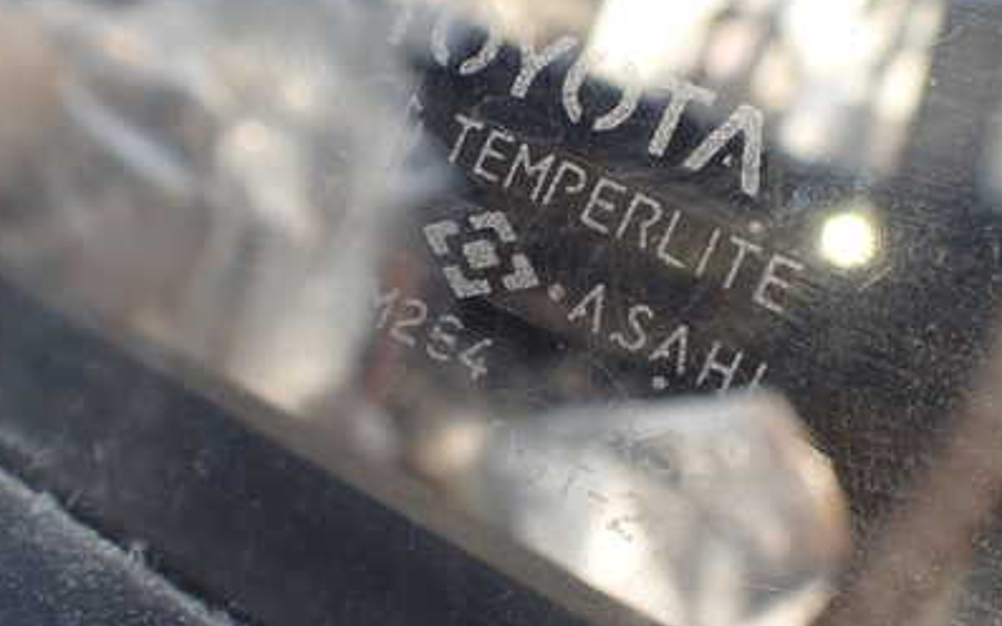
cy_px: 270
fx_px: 1311
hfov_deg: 41.8
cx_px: 558
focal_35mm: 48
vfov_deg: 26.8
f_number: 3.2
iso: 100
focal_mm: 5.4
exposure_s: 1/250
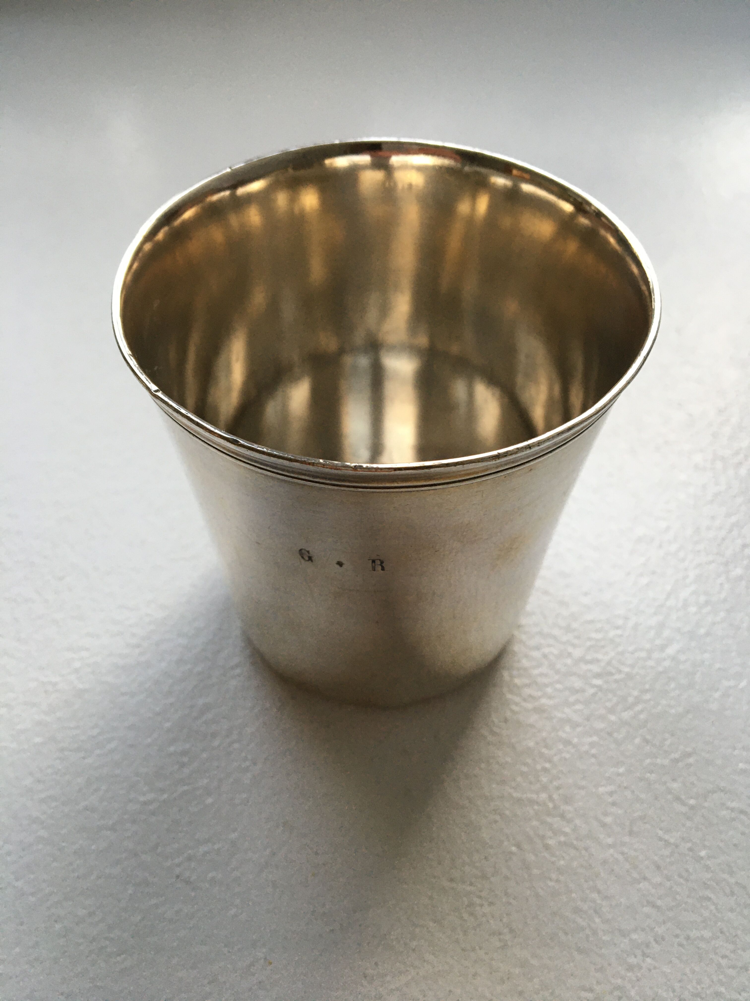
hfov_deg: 48.2
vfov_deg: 61.7
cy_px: 500
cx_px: 375
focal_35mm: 29
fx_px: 838
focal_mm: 4.15
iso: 50
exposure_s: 1/33
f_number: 2.2
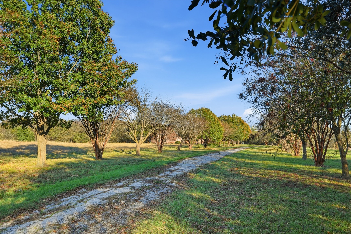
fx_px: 341
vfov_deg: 37.8
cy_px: 117
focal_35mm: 35
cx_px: 176
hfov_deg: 54.4
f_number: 9
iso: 250
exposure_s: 1/1000
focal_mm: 35
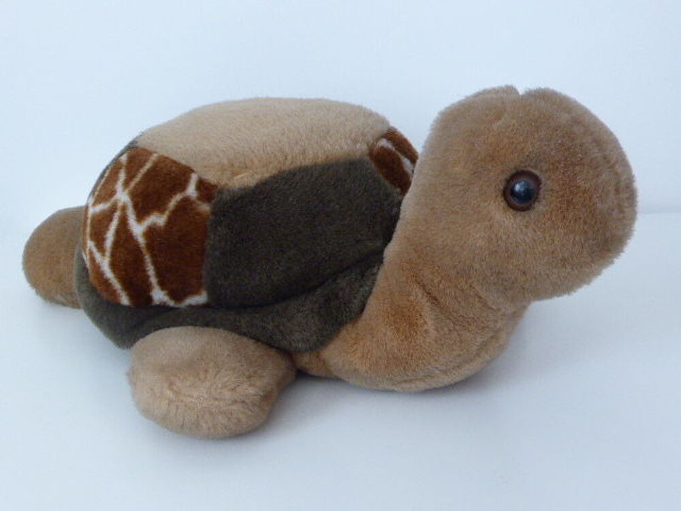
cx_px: 340
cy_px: 256
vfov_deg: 36.0
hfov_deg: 46.8
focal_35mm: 40
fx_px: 787
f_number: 3.9
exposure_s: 1/25
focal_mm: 6.9
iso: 400
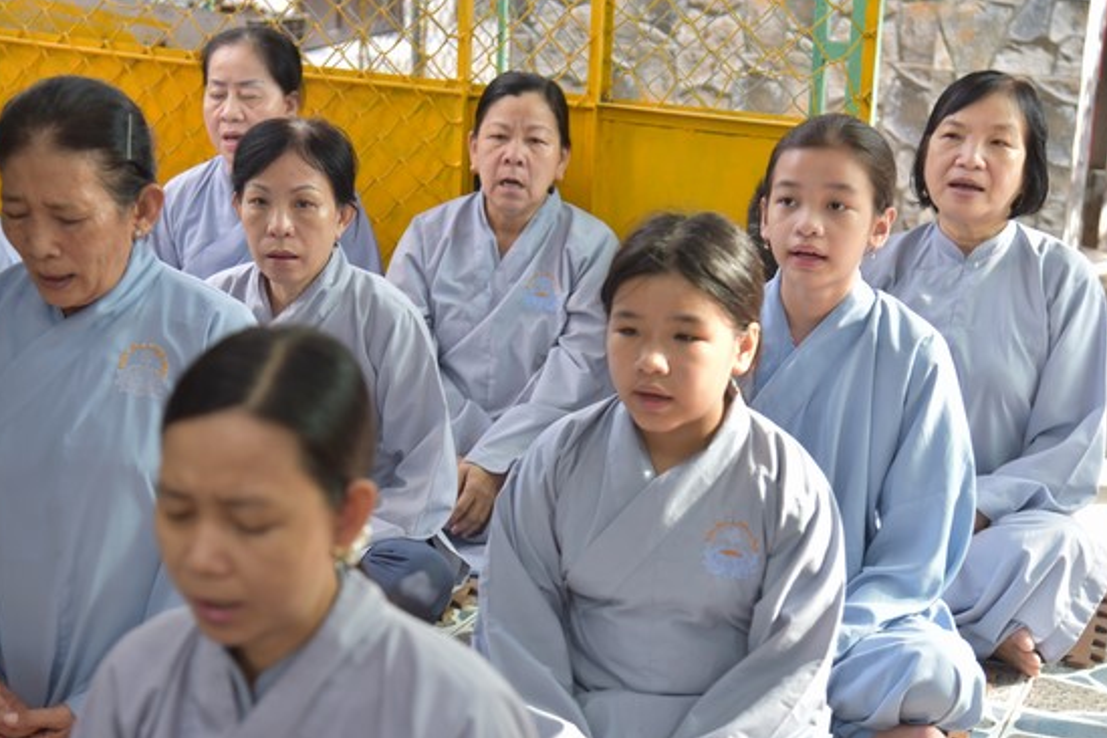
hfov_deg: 26.3
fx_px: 2368
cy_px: 355
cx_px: 500
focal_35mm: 77
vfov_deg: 17.7
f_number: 4
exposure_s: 1/125
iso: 800
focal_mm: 65
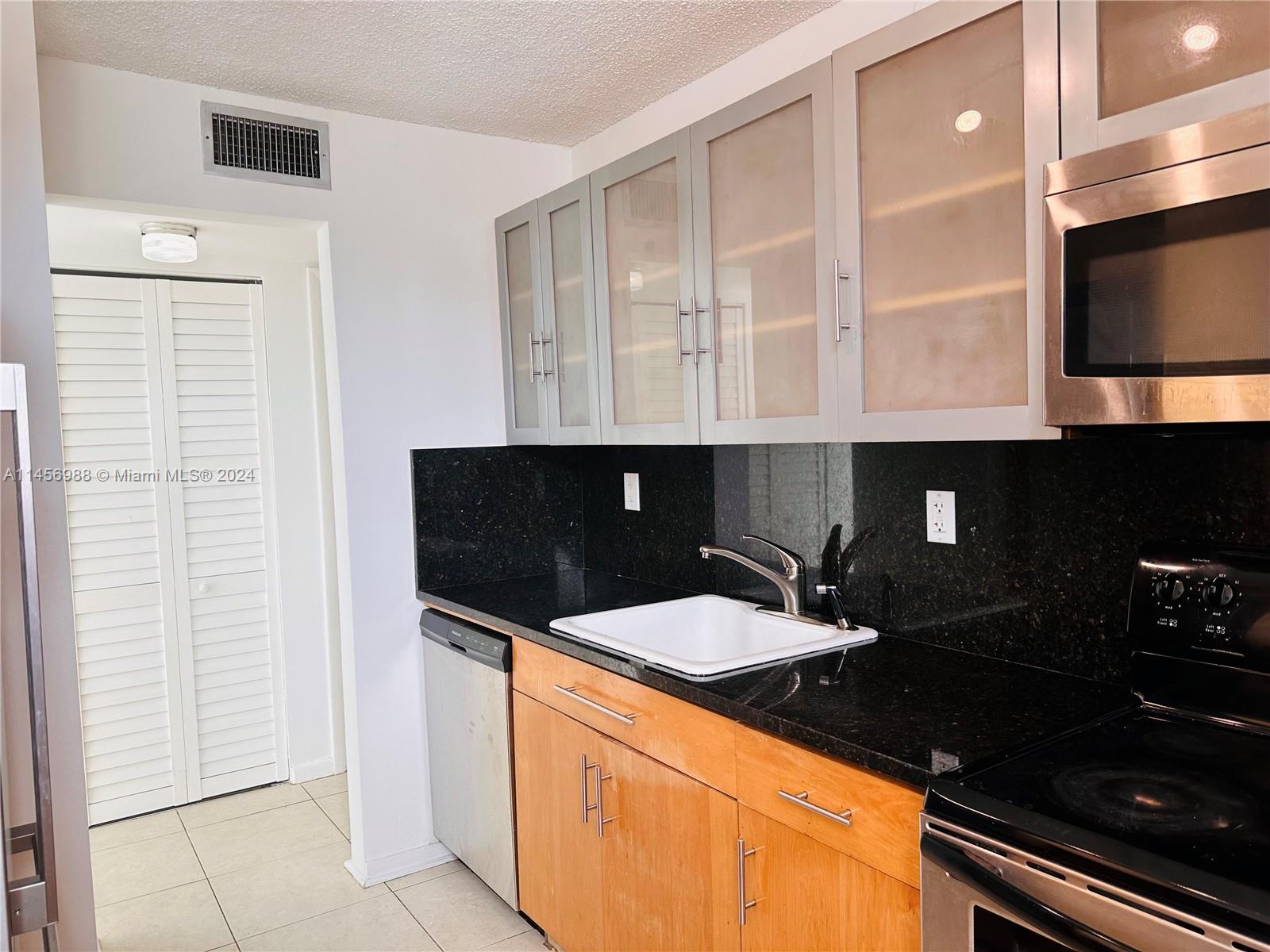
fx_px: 881
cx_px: 635
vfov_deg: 56.8
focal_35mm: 24
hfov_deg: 71.6
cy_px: 476
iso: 80
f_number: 1.78
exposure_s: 1/120
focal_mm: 6.86
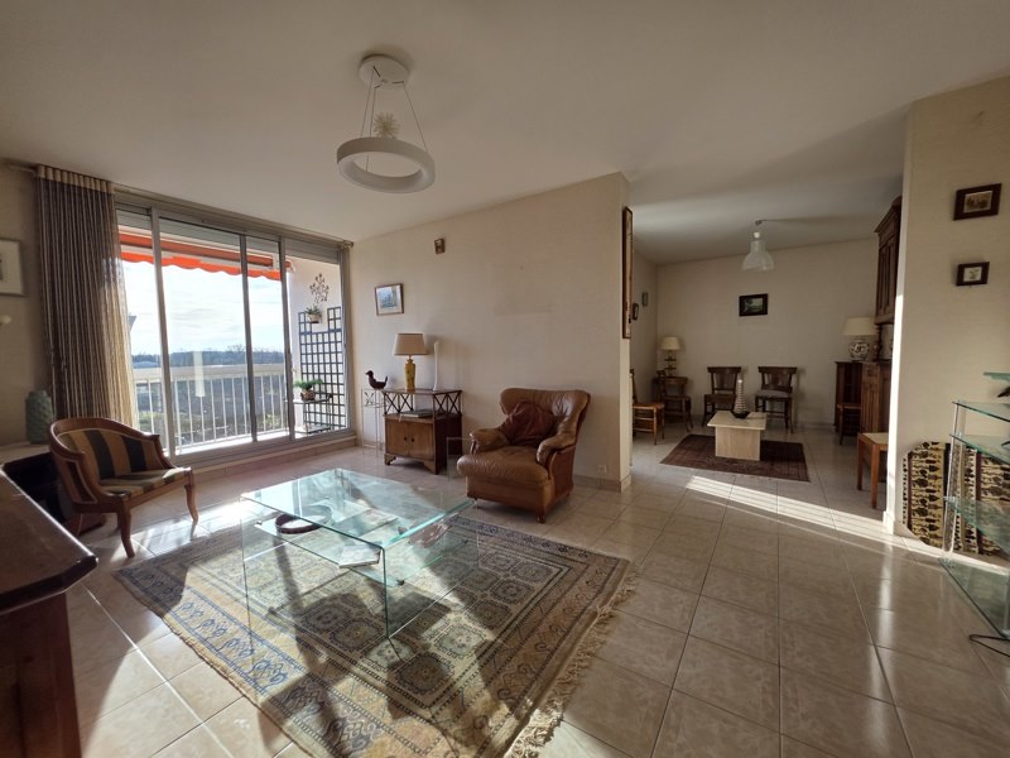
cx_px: 505
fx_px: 379
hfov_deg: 106.2
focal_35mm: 13
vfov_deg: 89.9
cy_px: 379
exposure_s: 1/467
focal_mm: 2.2
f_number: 1.9
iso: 40
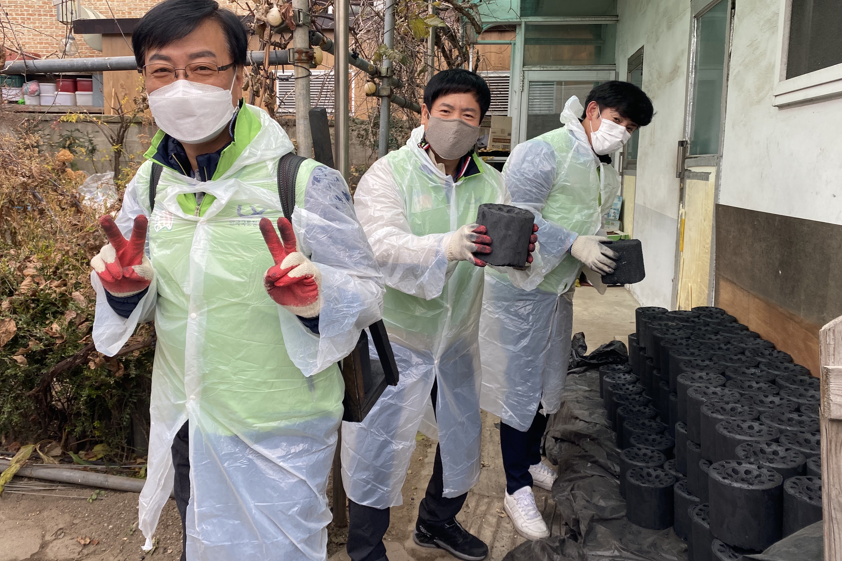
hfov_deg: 63.6
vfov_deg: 44.9
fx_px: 678
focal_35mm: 29
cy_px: 246
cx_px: 403
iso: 32
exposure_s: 1/338
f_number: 1.8
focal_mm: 4.25
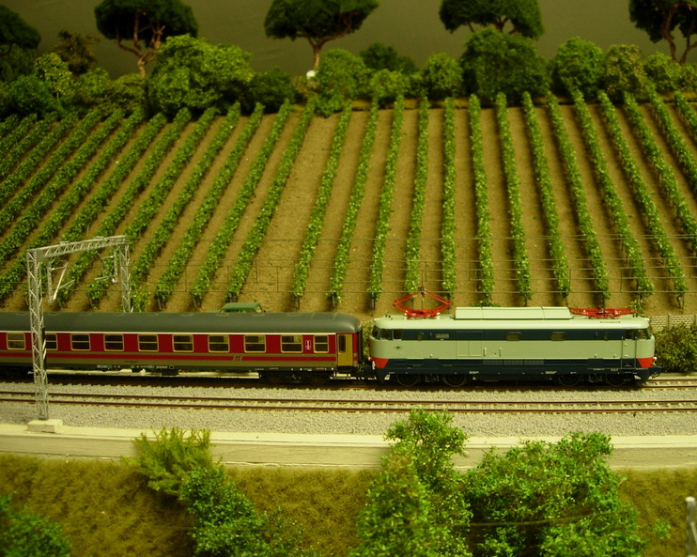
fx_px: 825
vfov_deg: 37.3
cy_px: 276
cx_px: 370
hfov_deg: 45.8
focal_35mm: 40
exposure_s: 1/4
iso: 81
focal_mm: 7.8
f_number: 2.8
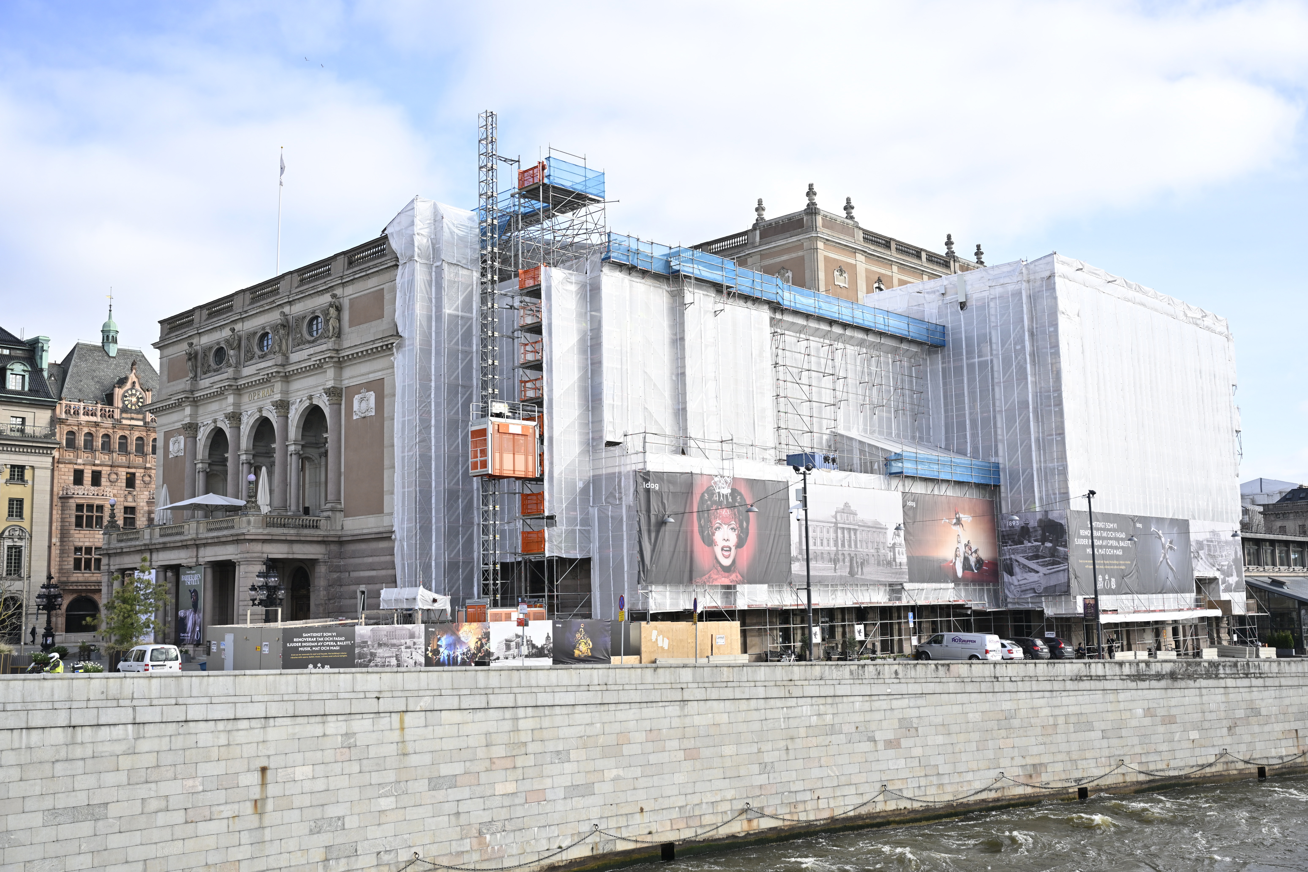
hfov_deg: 55.1
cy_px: 436
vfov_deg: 38.4
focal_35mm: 34
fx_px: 1253
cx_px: 654
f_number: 4
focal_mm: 34.5
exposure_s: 1/1600
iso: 320
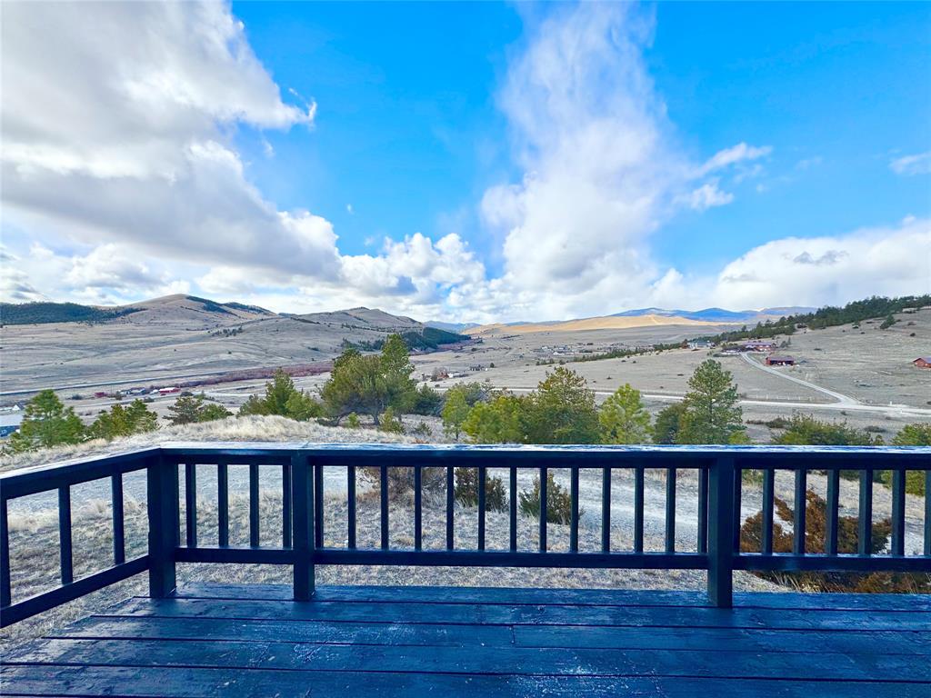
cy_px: 349
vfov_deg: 85.7
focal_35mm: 14
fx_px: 377
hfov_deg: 102.1
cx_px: 466
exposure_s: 1/2146
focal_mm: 2.22
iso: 50
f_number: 2.2
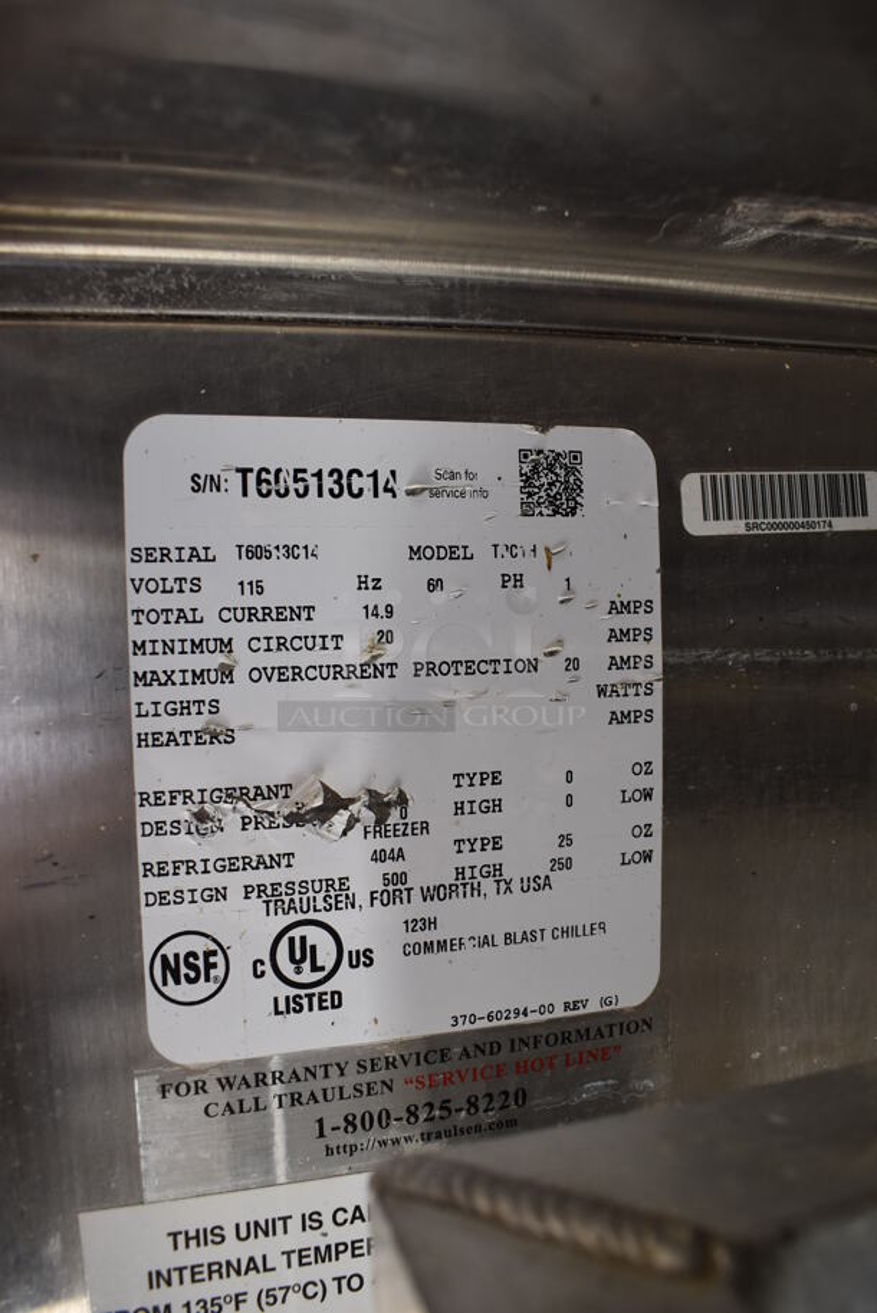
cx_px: 438
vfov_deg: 67.3
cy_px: 656
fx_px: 985
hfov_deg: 48.0
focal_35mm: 27
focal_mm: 18
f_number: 5.6
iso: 560
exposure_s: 1/60
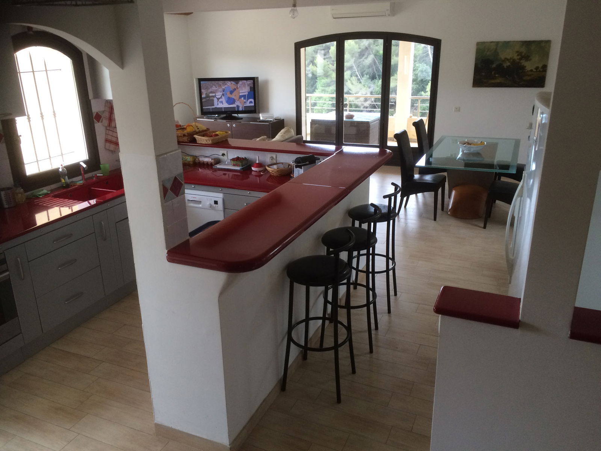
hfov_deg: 61.7
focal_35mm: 29
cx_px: 300
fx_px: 503
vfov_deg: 48.2
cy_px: 226
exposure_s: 1/33
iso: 64
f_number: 2.2
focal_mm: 4.15
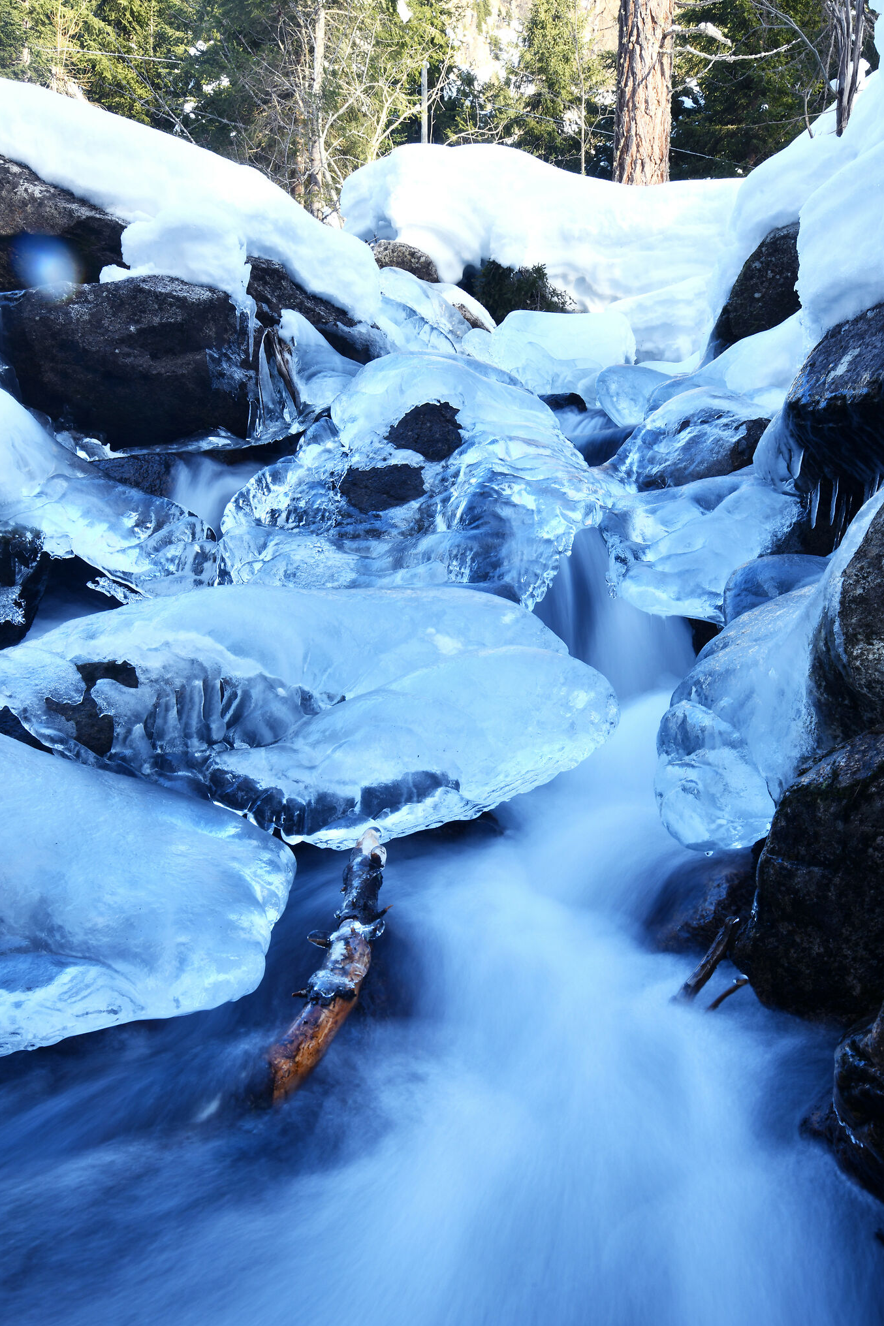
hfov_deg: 49.5
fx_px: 958
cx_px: 452
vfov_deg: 69.0
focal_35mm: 26
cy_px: 768
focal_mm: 22
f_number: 20
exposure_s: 1/2
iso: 64
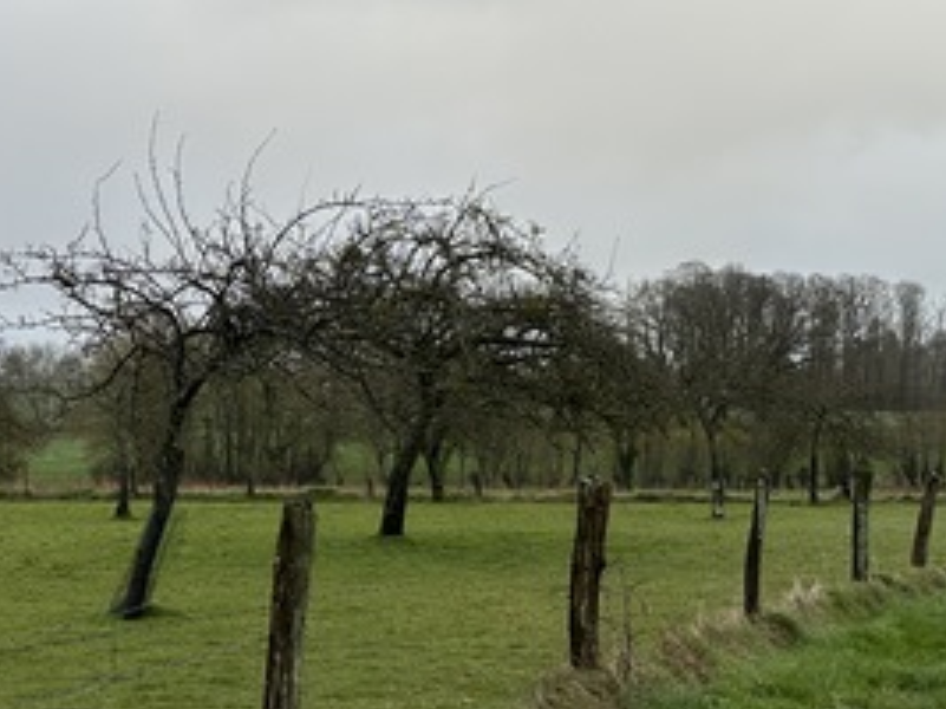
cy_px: 443
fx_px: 1475
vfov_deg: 26.9
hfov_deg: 35.5
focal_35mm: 54
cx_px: 510
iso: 80
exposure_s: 1/322
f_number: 1.78
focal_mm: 6.86
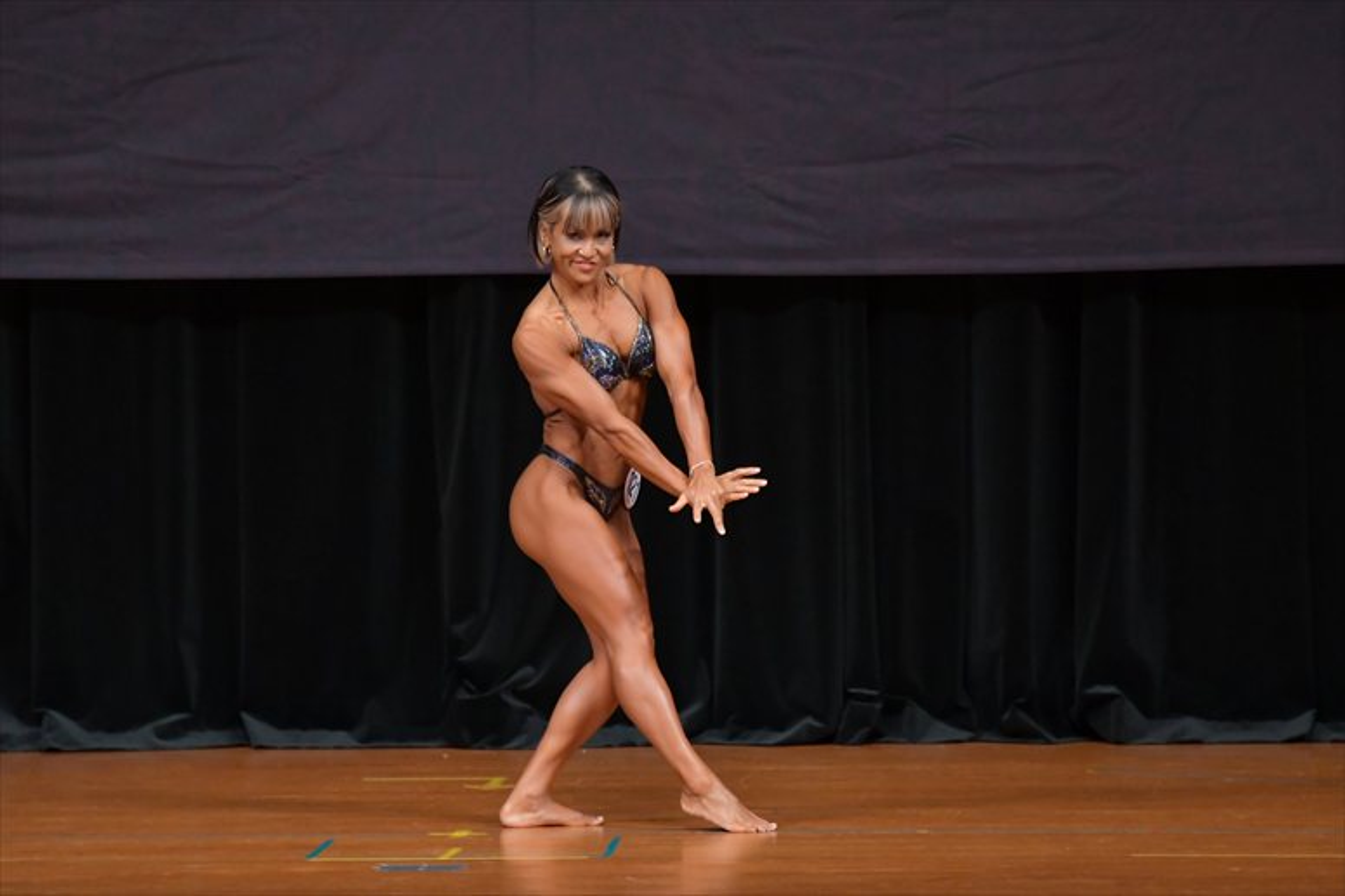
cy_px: 448
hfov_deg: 6.9
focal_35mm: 300
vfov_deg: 4.6
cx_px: 672
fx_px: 11203
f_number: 5.6
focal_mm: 200
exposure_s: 1/400
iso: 4000
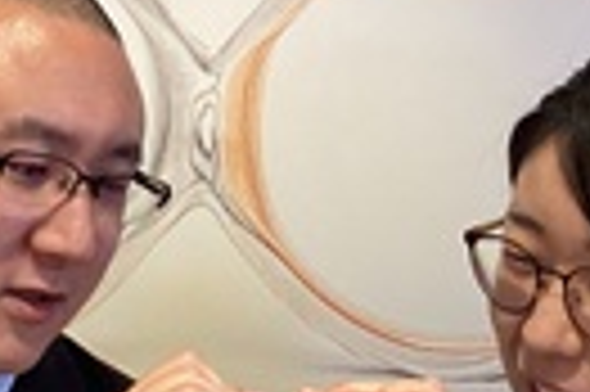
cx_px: 189
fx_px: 1817
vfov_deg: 12.3
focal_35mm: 111
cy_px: 187
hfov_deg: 18.4
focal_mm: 3.3
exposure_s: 1/60
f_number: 2.4
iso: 50
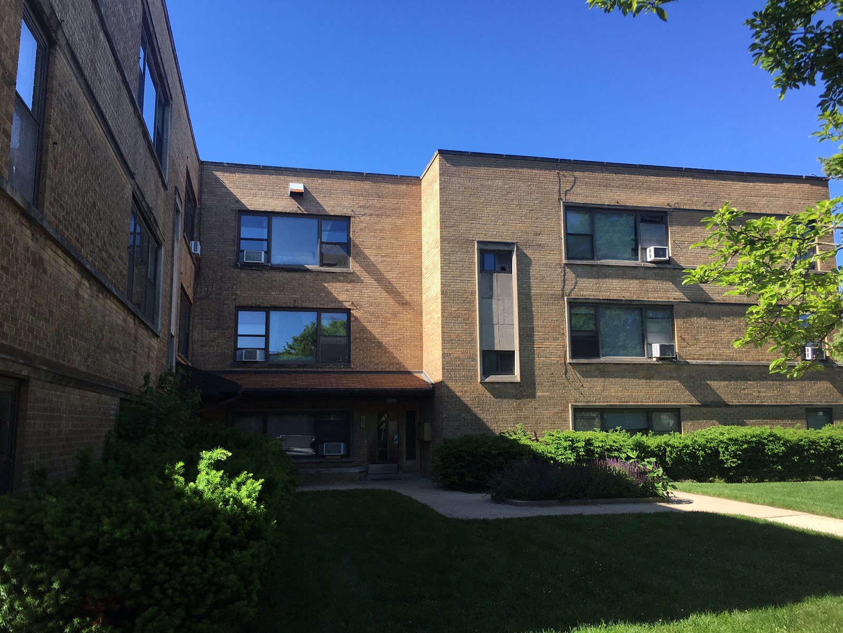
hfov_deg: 61.7
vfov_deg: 48.2
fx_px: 706
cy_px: 316
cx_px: 422
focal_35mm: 29
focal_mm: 4.15
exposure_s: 1/582
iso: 25
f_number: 2.2
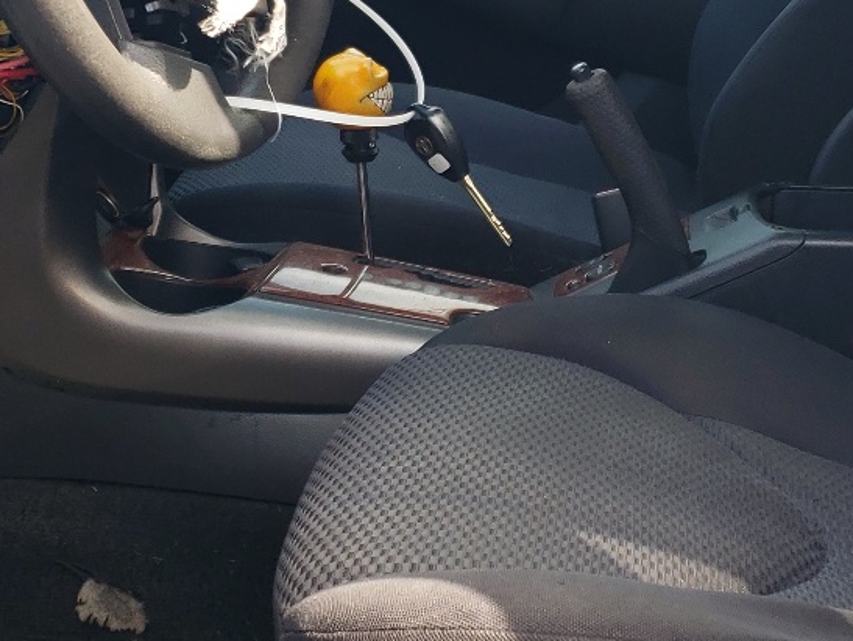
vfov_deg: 19.4
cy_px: 285
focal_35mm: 76
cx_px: 555
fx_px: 1874
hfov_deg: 25.5
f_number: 1.5
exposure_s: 1/400
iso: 50
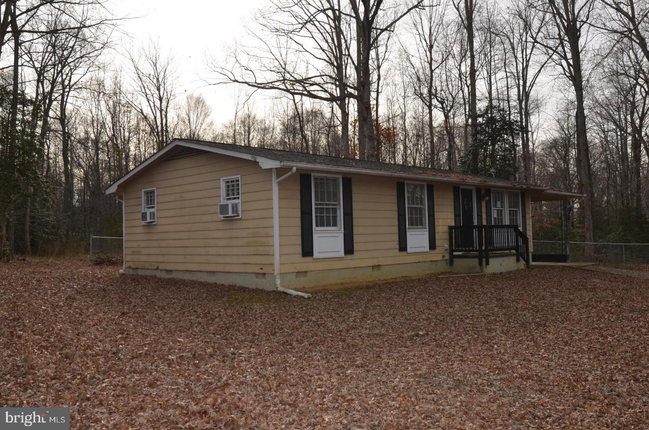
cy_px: 215
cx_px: 324
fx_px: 594
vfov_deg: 39.8
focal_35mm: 33
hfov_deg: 57.3
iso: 100
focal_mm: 22
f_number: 8
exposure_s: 1/250
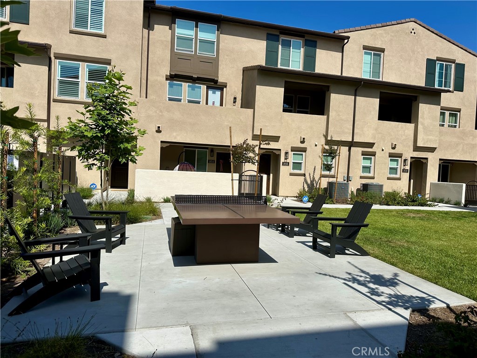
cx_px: 238
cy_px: 179
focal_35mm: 24
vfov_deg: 56.8
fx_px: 331
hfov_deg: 71.6
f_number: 1.78
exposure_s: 1/6623
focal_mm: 6.86
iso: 80
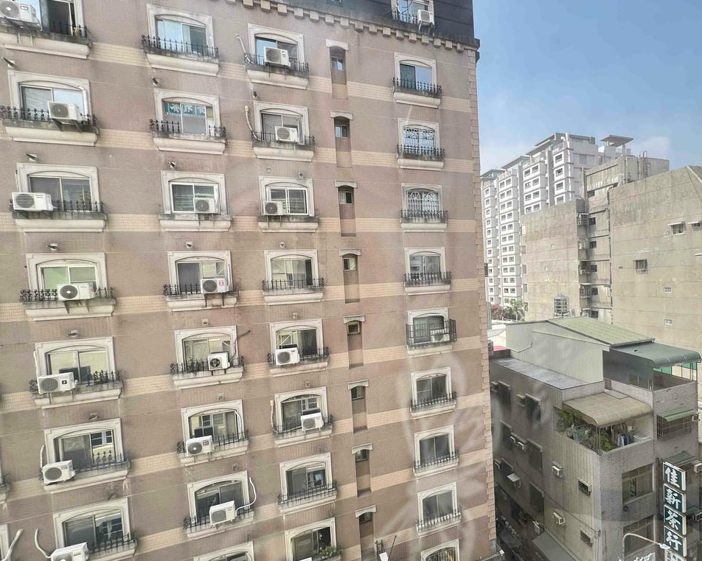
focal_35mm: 16
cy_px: 293
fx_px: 332
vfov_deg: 80.3
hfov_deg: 91.5
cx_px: 433
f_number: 1.8
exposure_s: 1/105
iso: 32
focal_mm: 1.57
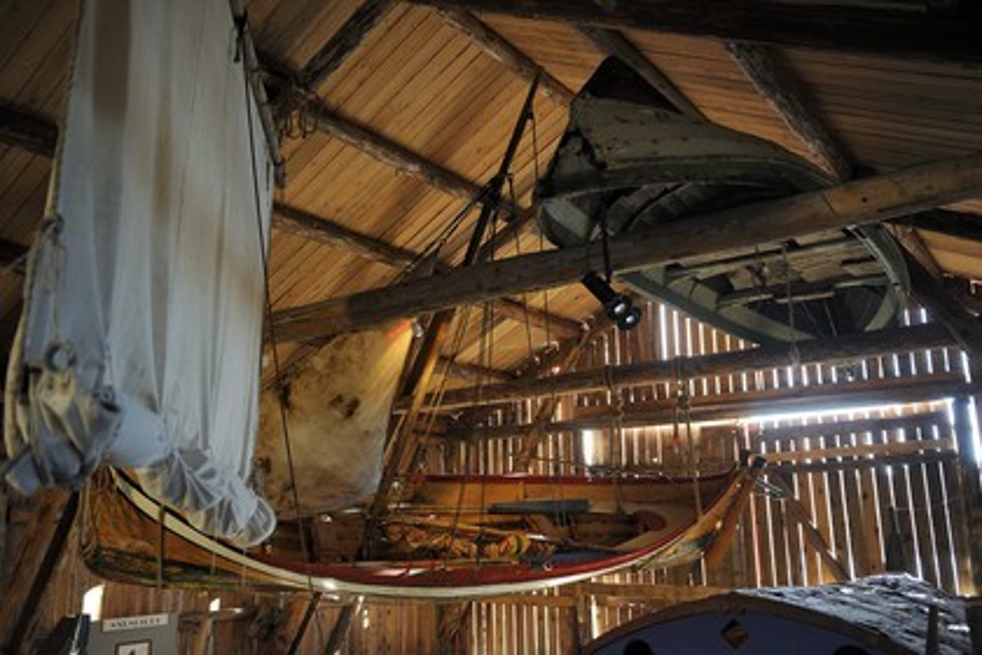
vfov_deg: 41.1
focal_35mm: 32
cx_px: 491
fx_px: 873
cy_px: 328
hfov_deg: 58.7
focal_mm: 32
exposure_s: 1/40
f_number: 3.2
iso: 800
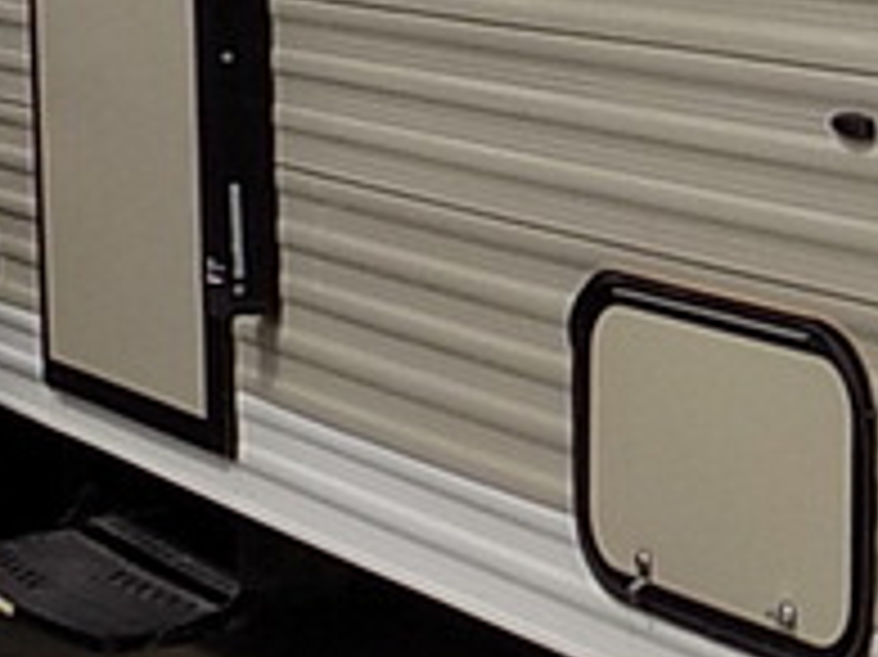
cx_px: 1112
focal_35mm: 118
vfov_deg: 12.4
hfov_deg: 15.9
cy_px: 58
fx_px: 2991
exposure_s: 1/1000
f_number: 3.1
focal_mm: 4
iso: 80
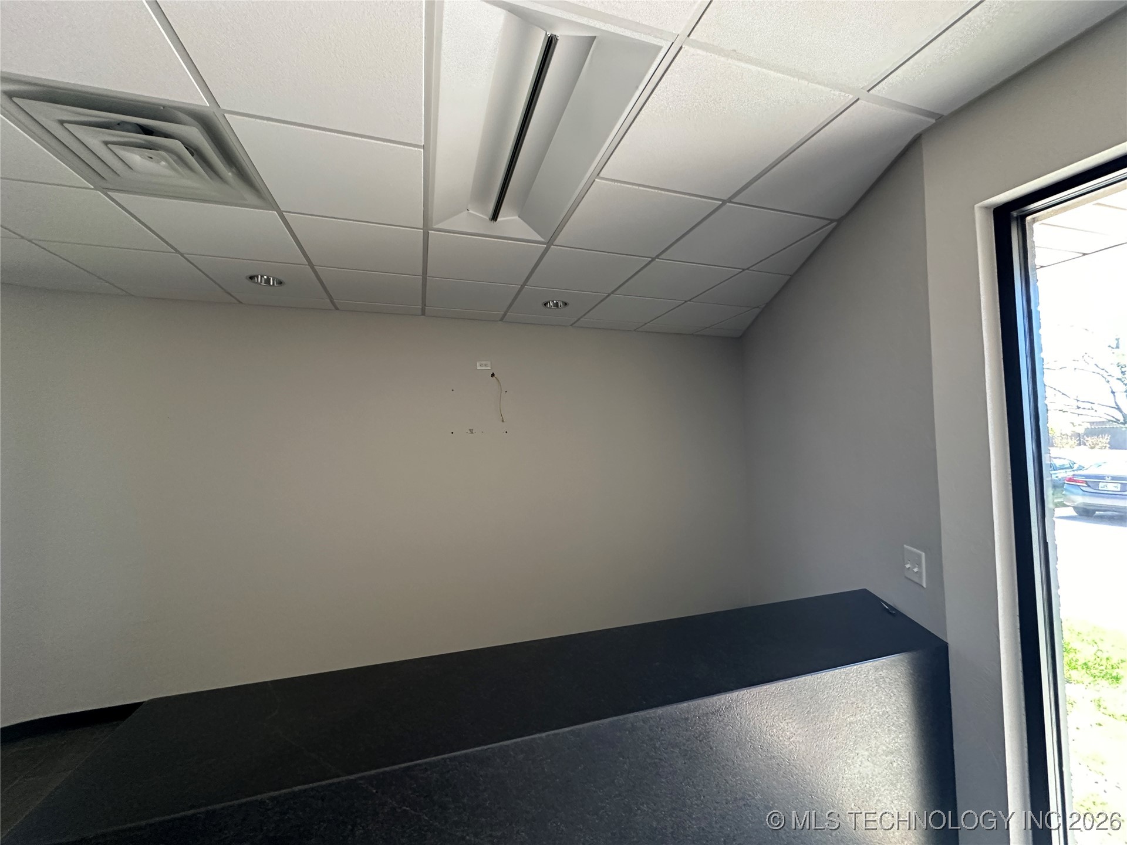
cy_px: 422
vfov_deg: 85.7
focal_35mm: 14
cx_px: 564
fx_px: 456
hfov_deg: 102.1
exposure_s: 1/97
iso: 320
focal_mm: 2.22
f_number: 2.2
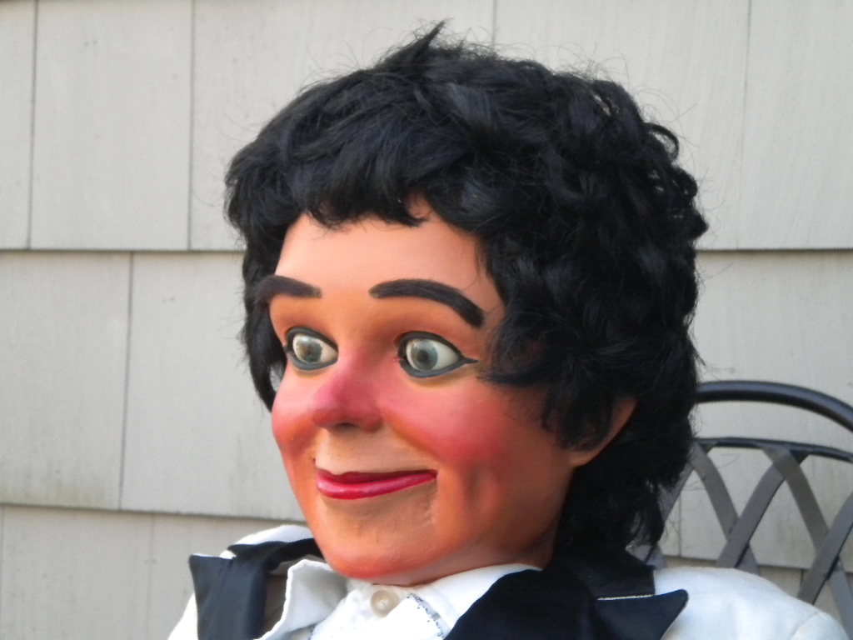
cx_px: 426
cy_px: 320
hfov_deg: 18.7
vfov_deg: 14.1
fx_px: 2587
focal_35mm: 105
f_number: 5.9
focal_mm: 18.9
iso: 400
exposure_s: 1/84.3
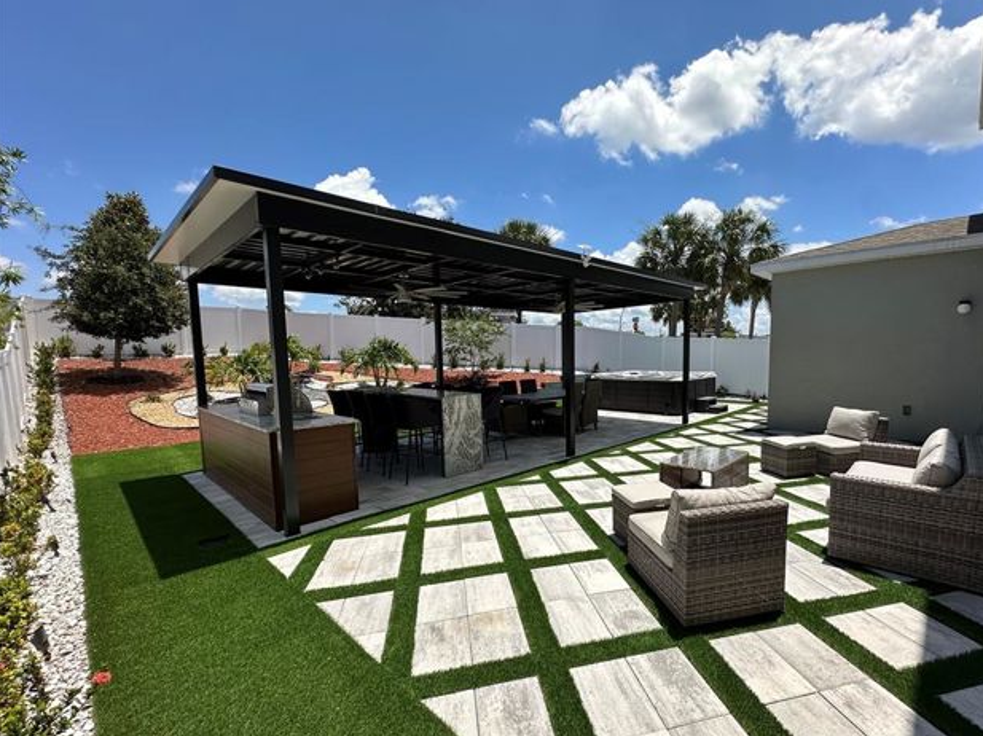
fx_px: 454
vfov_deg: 77.9
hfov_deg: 94.0
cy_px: 395
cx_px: 557
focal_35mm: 16
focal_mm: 2.22
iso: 50
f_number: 2.2
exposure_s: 1/2398
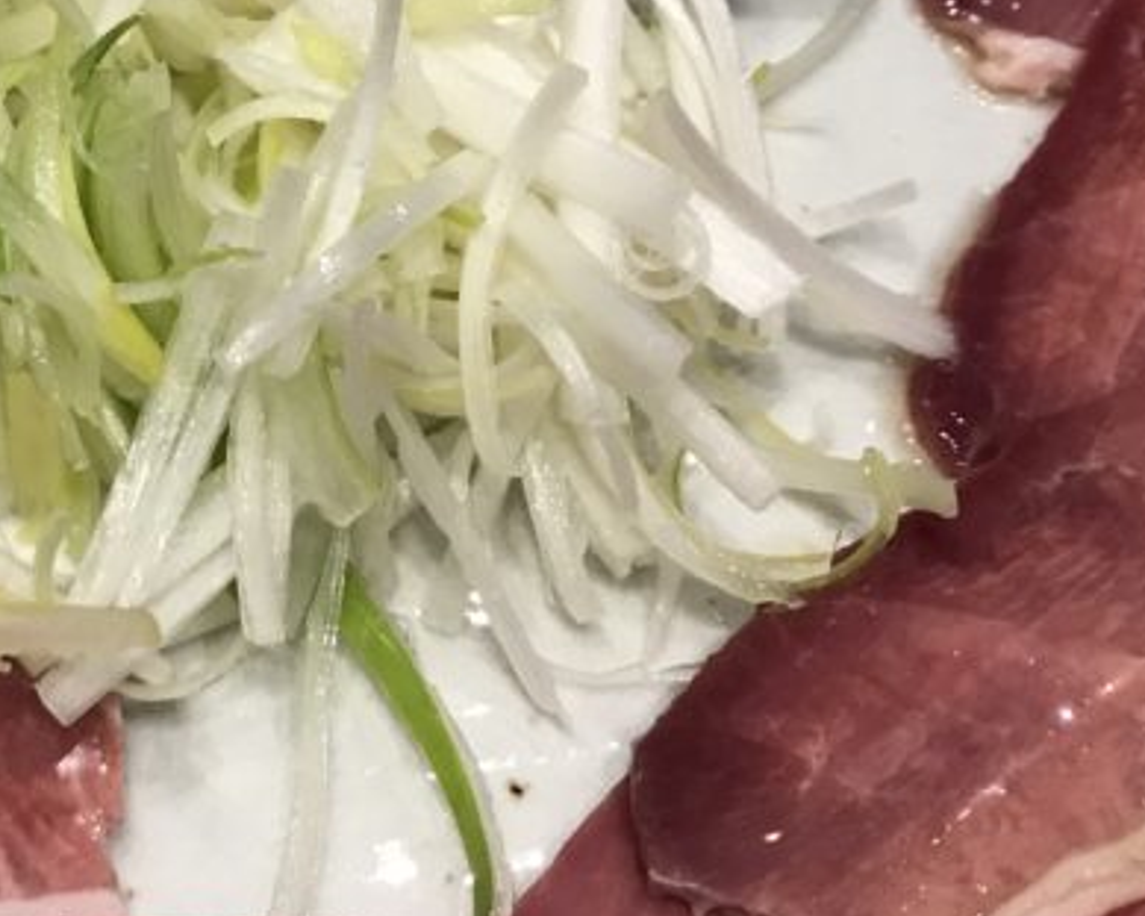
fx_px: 2439
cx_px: 177
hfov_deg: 25.8
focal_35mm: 72
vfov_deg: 21.0
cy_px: 177
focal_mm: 3.99
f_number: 1.8
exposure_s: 1/30
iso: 40
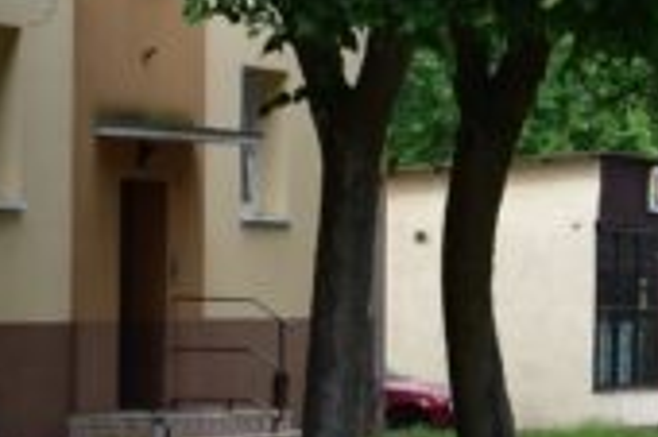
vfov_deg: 8.2
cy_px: 344
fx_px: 3049
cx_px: 503
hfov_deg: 12.3
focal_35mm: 167
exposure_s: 1/640
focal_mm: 30
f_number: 6.3
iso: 400
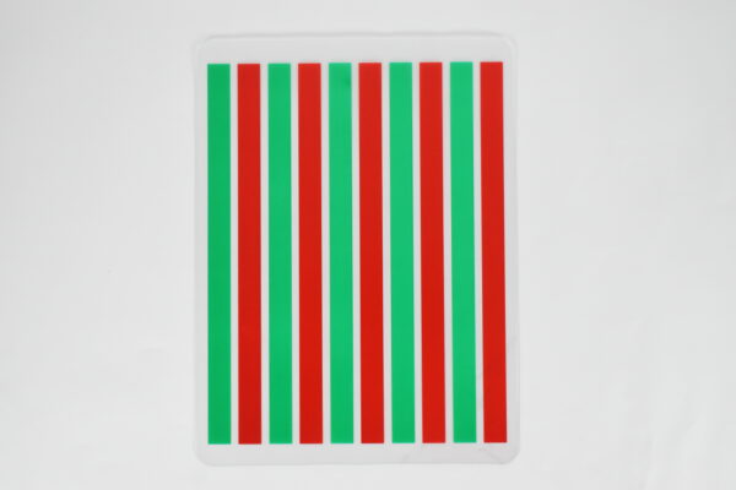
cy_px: 245
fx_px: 1165
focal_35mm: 57
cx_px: 368
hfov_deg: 35.1
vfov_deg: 23.8
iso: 1600
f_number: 5
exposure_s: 1/125
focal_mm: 38
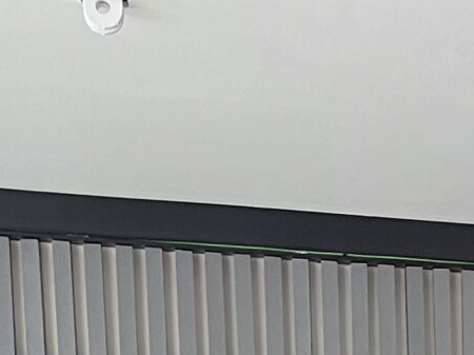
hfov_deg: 12.2
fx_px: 2025
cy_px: 922
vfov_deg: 8.8
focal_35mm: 148
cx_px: 875
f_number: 1.6
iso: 160
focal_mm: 5.1
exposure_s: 1/60
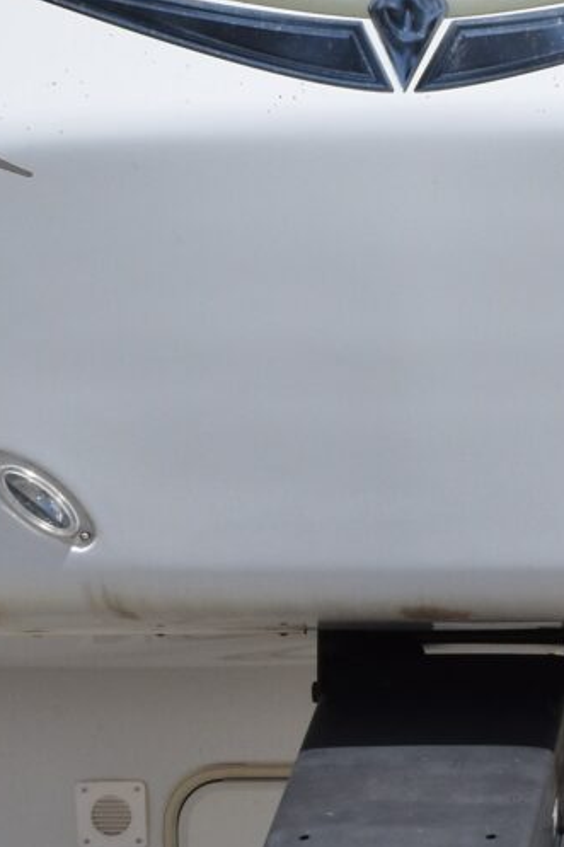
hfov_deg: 8.0
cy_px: 557
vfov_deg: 12.1
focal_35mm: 170
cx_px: 590
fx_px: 3997
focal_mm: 22
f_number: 11
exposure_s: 1/500
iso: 200
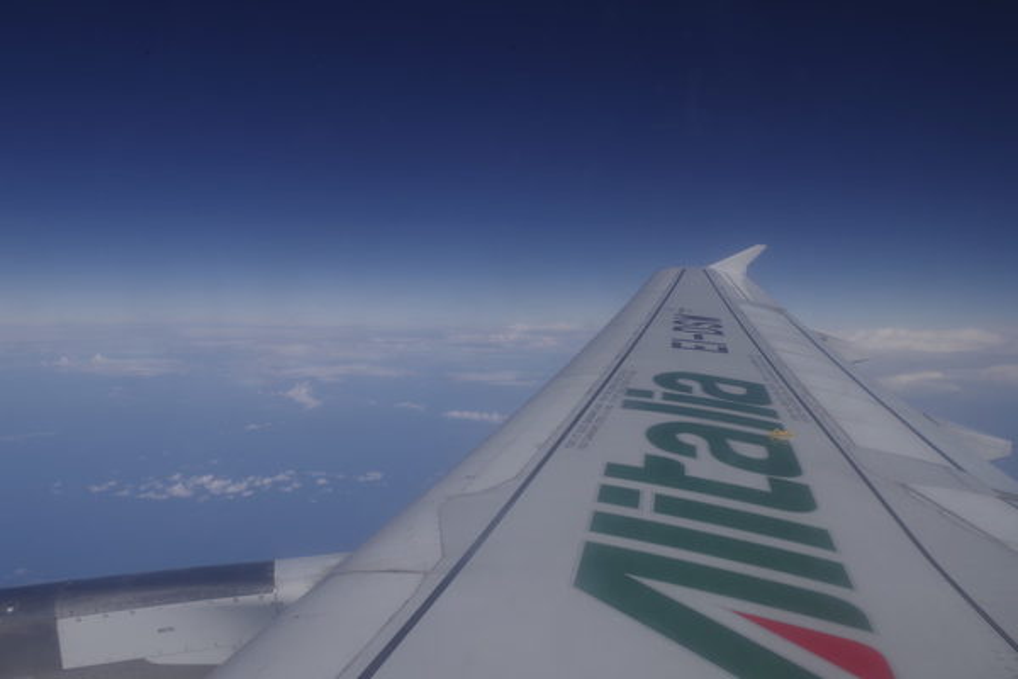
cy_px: 340
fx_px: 961
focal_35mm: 34
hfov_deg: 55.8
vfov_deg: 38.9
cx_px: 509
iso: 100
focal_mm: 23.13
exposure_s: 1/200
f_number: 13
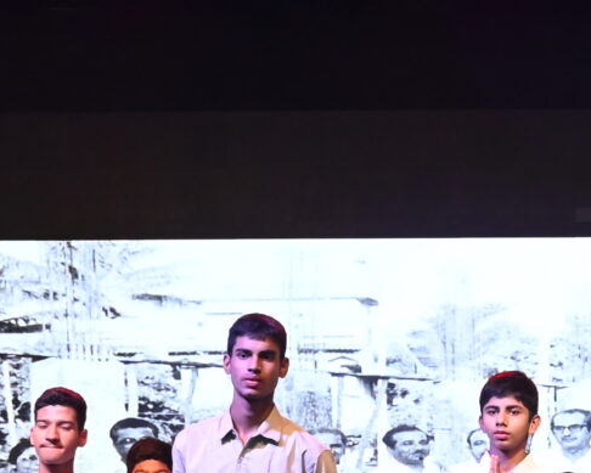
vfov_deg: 8.6
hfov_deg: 10.6
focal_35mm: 178
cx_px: 816
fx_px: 3114
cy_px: 562
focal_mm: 36
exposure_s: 1/160
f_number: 5.6
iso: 1250
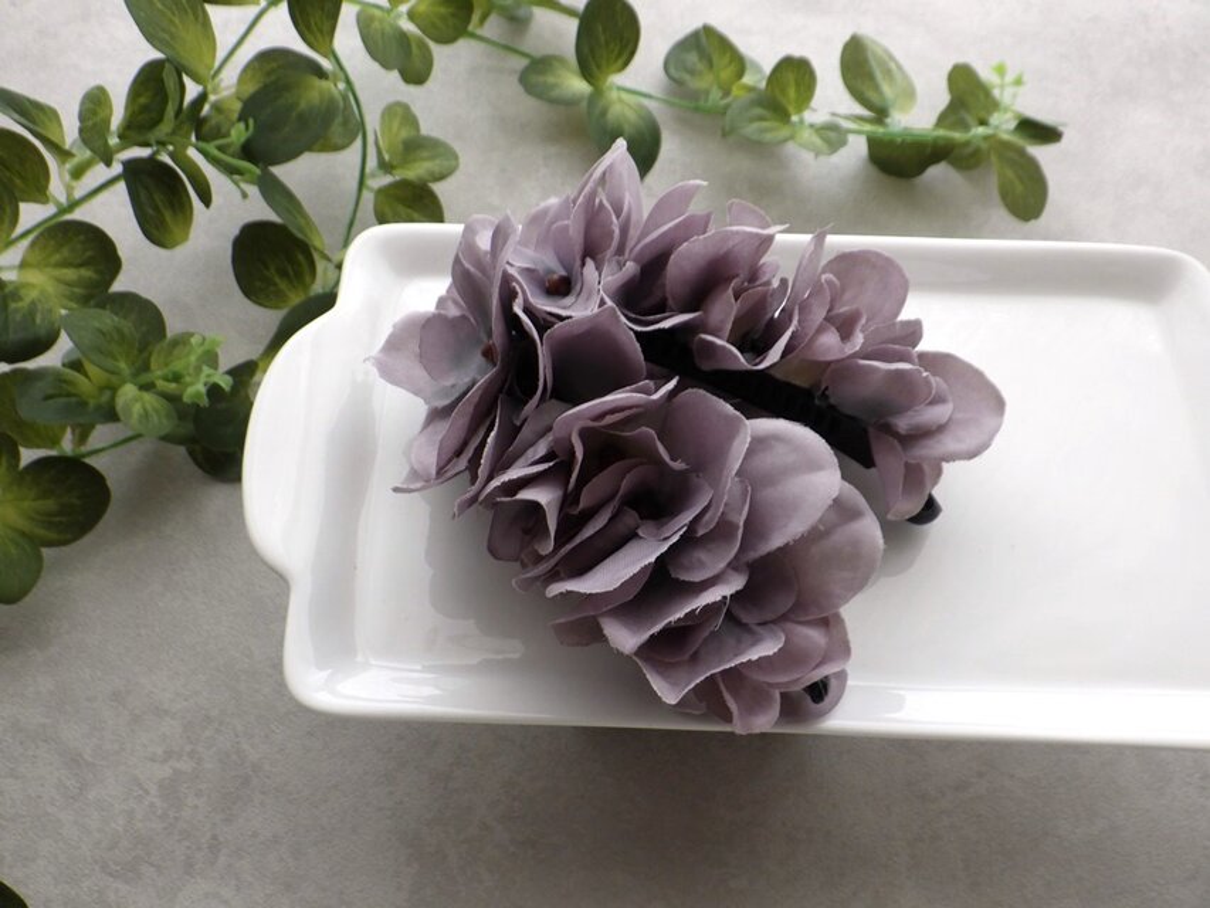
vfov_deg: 41.8
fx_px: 1189
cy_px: 454
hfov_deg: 54.0
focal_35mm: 34
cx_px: 605
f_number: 3.8
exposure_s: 1/50
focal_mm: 6.1
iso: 125
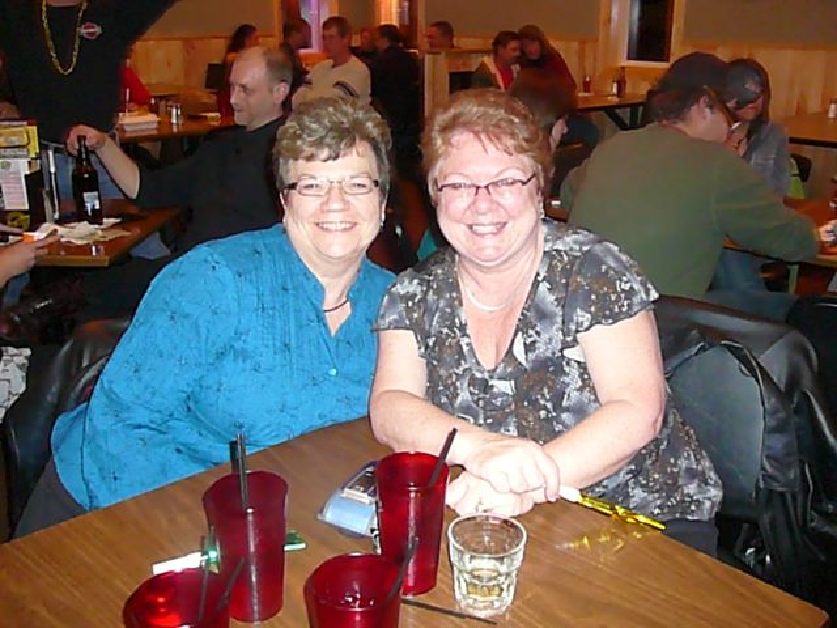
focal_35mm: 35
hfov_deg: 52.6
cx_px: 418
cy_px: 314
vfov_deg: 40.7
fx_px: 846
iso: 800
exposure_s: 1/8
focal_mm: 5.2
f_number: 2.8
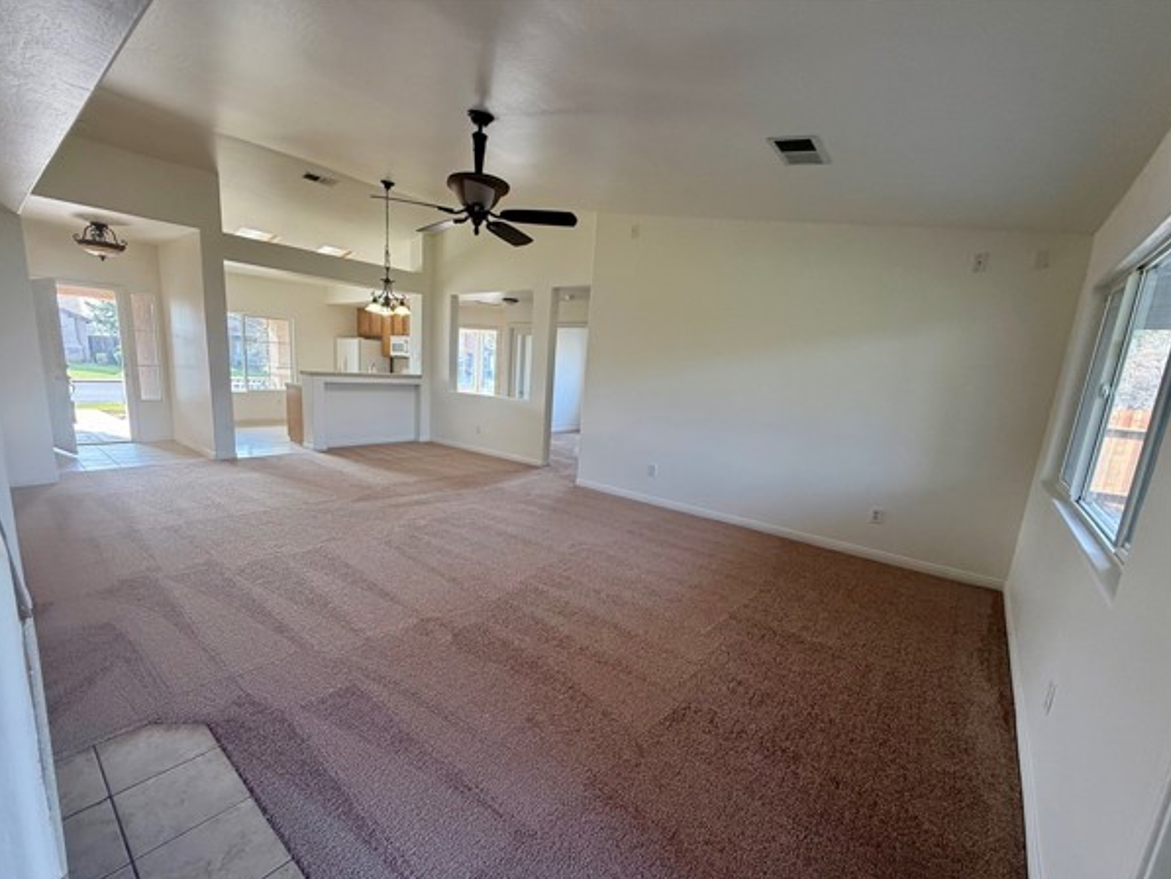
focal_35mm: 15
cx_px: 553
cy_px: 465
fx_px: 508
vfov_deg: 81.7
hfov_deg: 98.1
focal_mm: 2.22
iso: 160
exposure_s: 1/120
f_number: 2.2
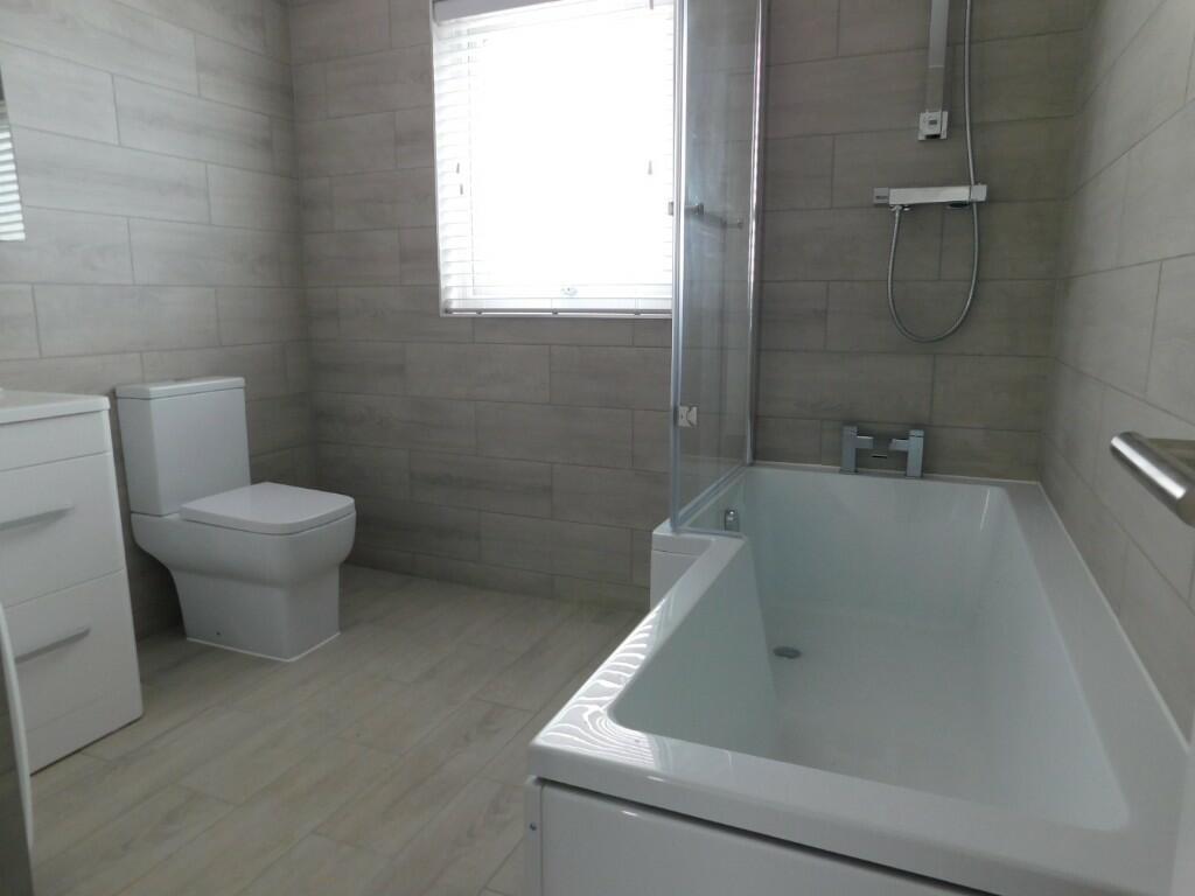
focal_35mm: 23
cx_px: 598
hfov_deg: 73.9
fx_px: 794
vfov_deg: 58.9
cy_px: 448
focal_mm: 4
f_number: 3
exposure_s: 1/30
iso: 125
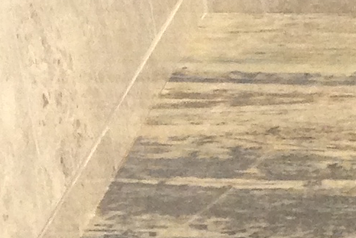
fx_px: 2256
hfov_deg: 8.2
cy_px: 483
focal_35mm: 228
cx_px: 903
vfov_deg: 5.9
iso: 200
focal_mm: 4.12
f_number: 2.4
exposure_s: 1/20
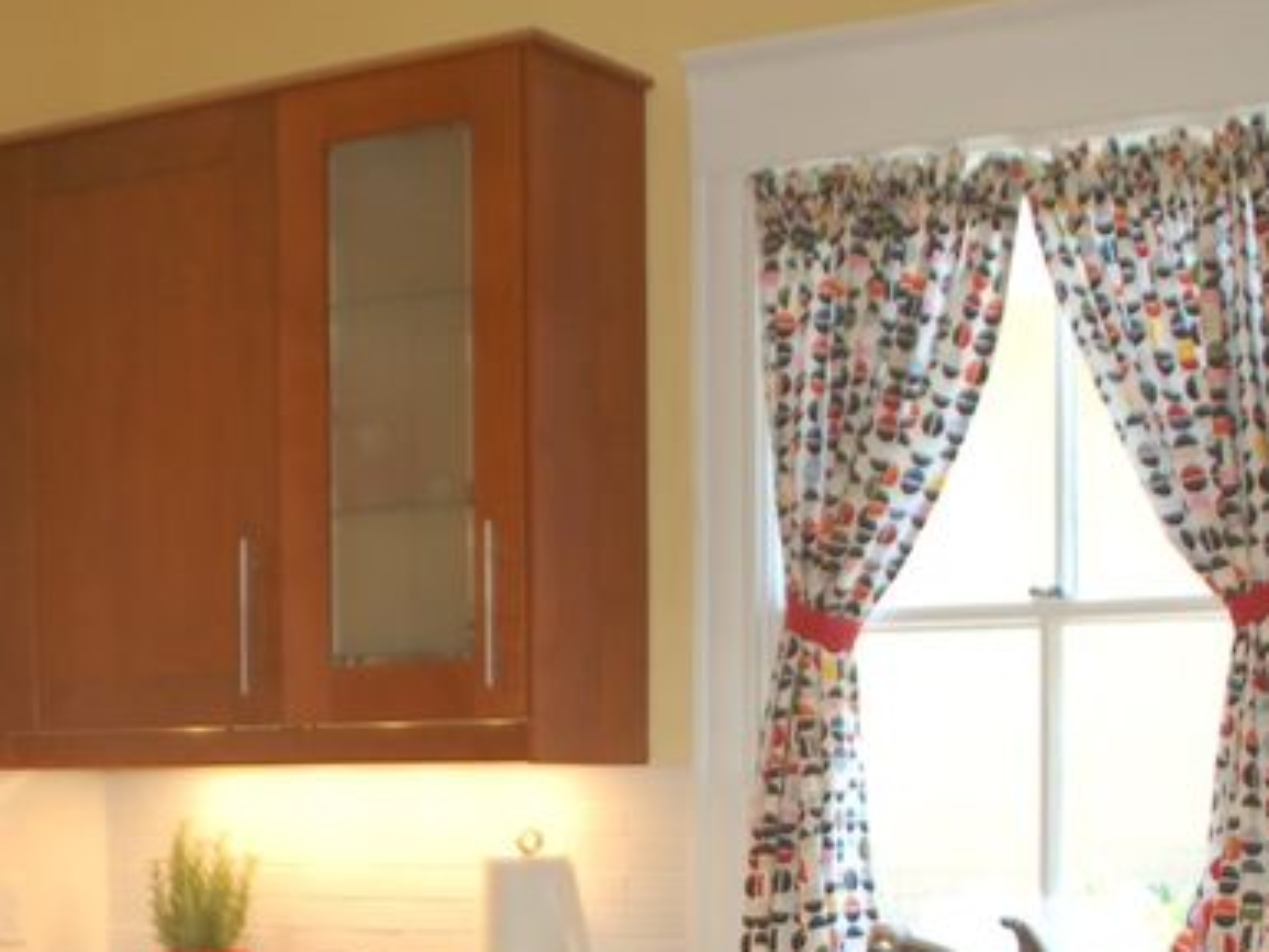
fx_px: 2530
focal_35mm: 69
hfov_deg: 28.1
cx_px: 475
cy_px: 1010
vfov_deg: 20.5
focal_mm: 18
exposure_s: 1/60
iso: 400
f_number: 3.5
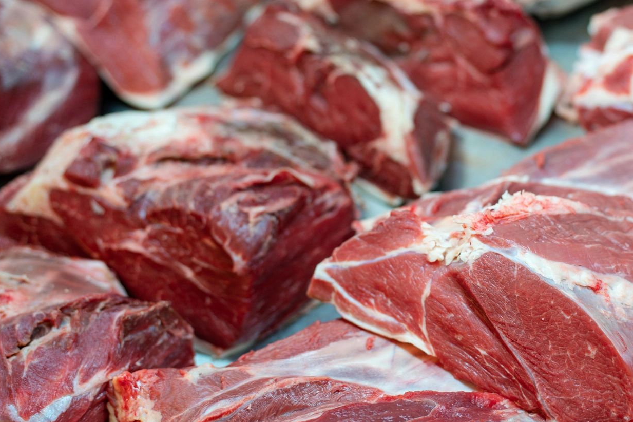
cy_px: 264
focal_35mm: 86
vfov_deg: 15.9
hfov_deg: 23.5
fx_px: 1512
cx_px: 422
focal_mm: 50
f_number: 1.8
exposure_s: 1/125
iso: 200
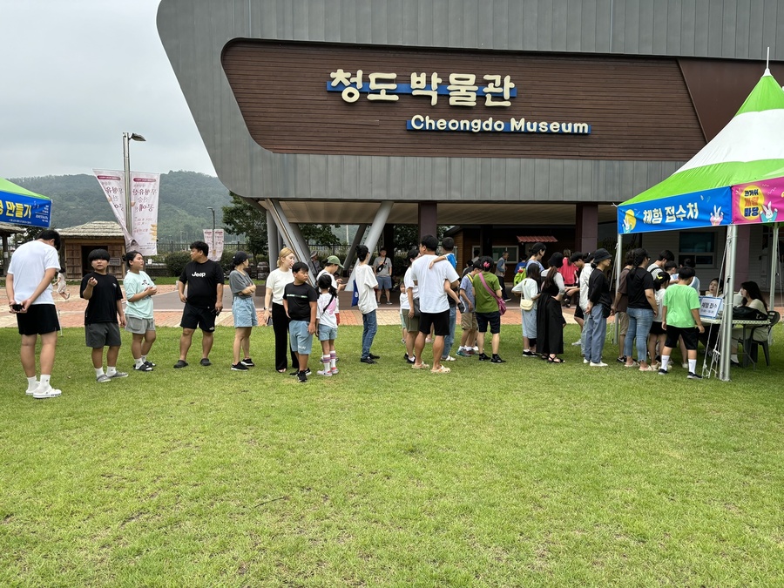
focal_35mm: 26
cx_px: 392
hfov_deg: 67.3
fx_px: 589
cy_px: 294
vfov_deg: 53.1
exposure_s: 1/880
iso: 50
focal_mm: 5.96
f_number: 1.6
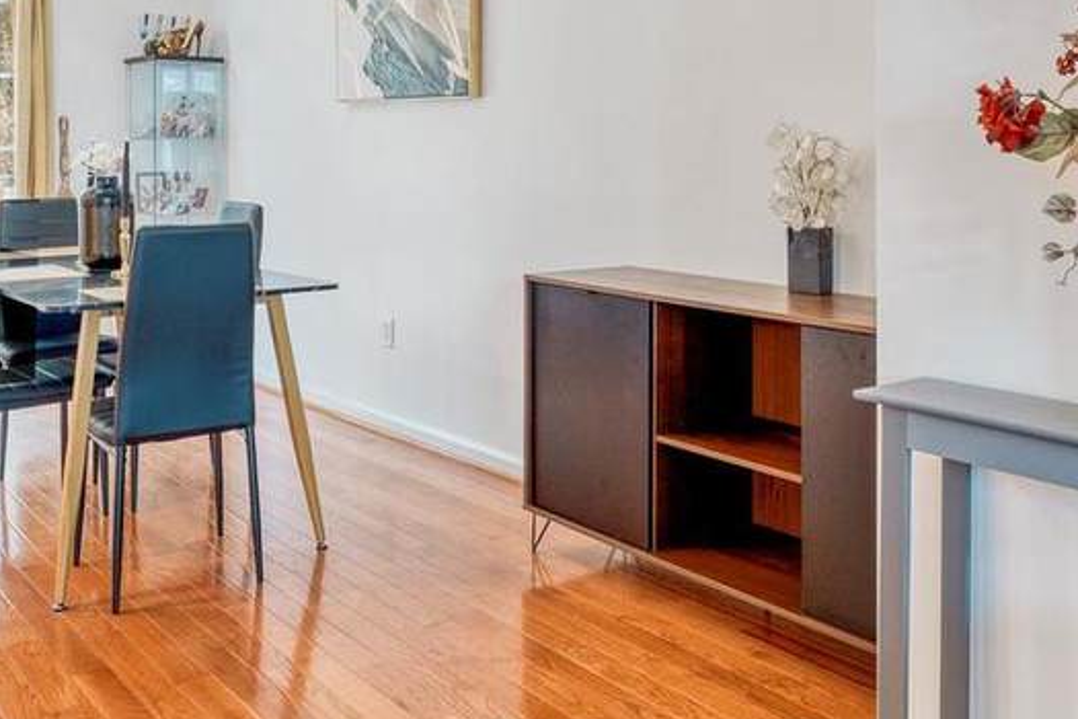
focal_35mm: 39
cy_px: 166
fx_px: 1168
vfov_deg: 33.4
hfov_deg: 49.5
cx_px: 554
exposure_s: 1/45
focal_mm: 16
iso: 200
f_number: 8
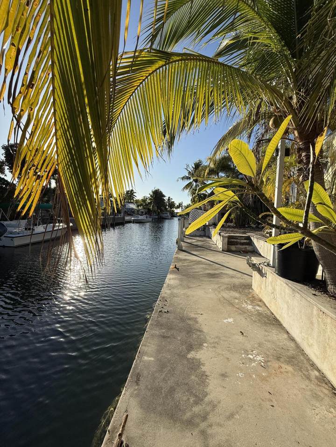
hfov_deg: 85.7
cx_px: 168
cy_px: 224
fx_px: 181
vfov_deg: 102.1
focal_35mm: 14
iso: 50
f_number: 2.2
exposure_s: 1/3125
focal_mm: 2.22
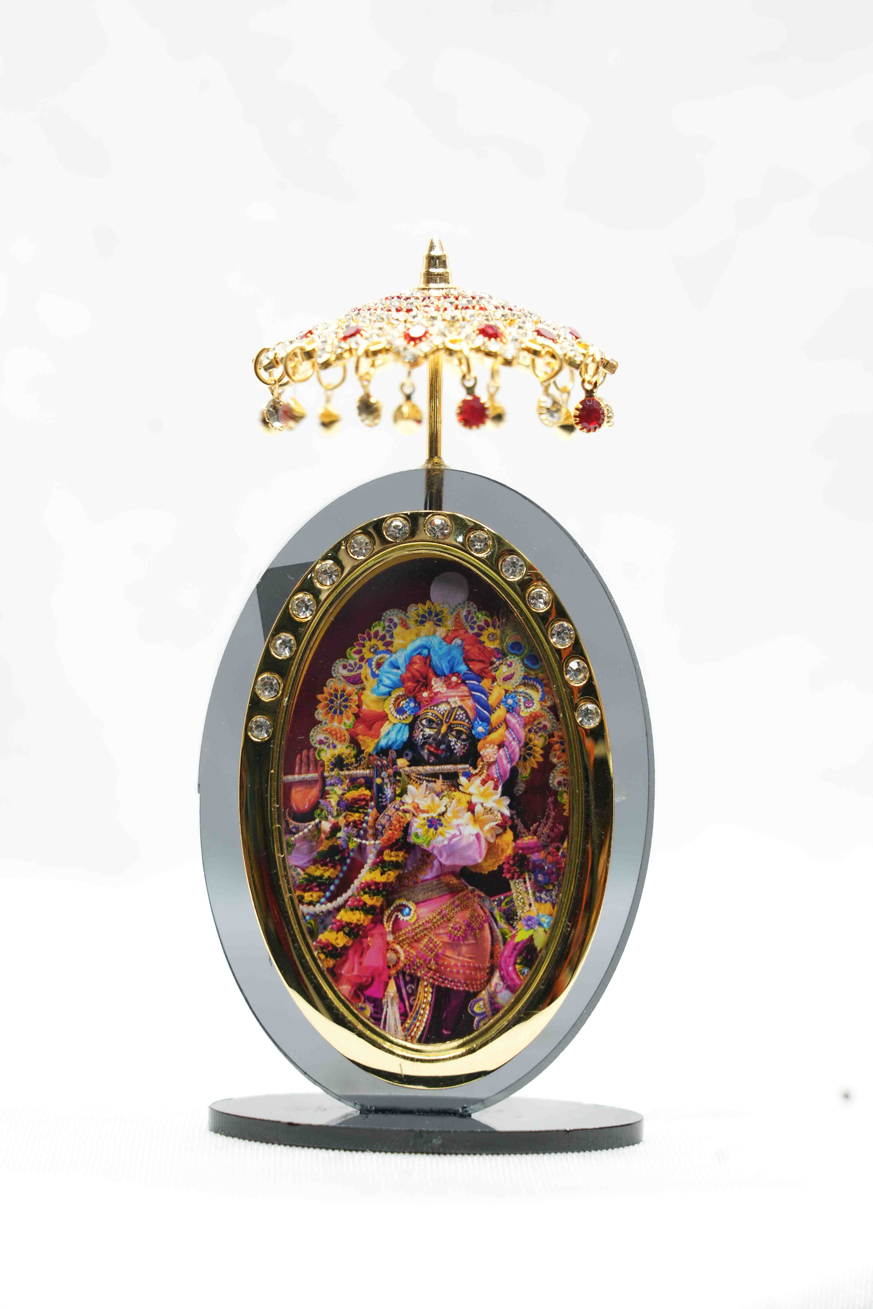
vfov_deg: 19.5
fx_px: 3819
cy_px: 654
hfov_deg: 13.0
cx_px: 436
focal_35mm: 105
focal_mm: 105
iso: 800
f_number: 7.1
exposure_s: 1/50
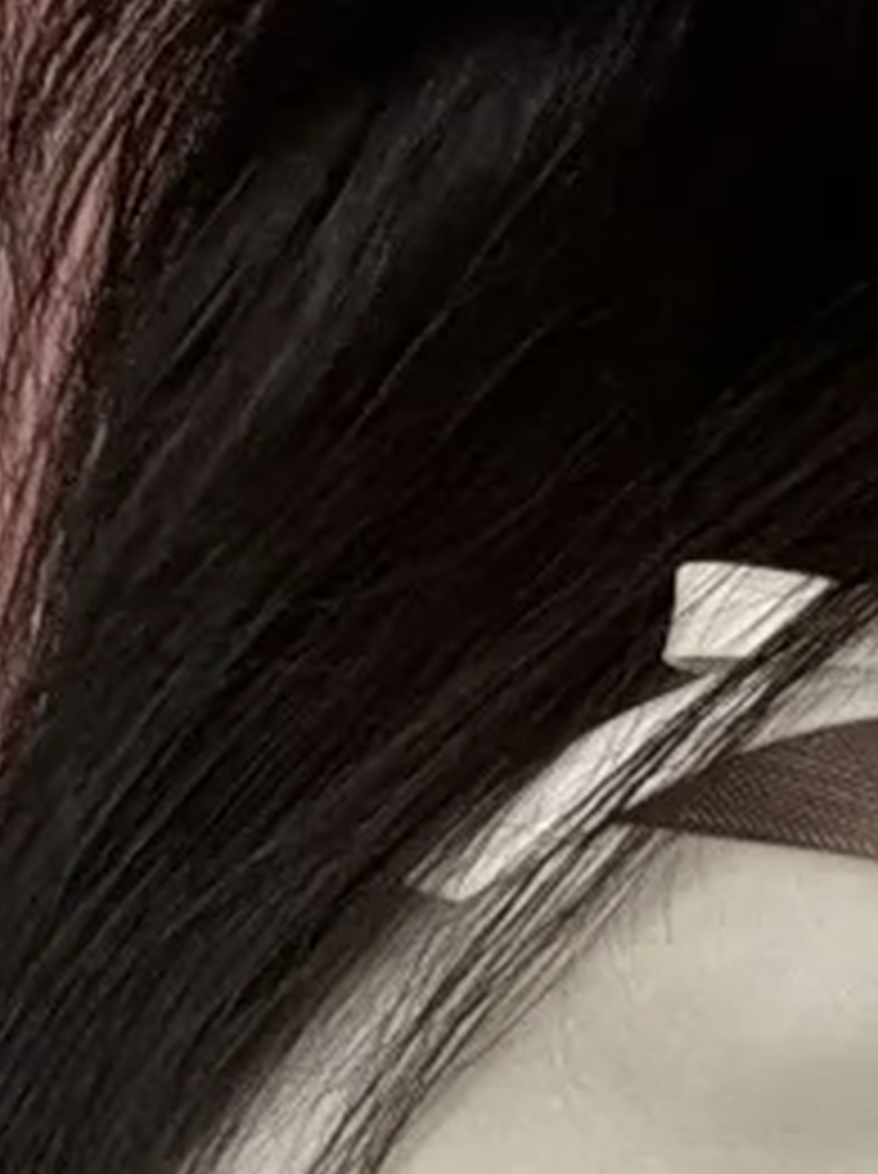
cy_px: 99
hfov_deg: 2.2
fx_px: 22477
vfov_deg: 3.0
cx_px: 1720
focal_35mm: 663
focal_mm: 15.66
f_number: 2.8
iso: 160
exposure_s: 1/99
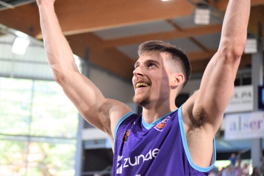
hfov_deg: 18.9
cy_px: 88
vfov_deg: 12.7
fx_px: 792
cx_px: 132
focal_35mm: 108
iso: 6400
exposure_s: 1/1000
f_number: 4.2
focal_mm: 72
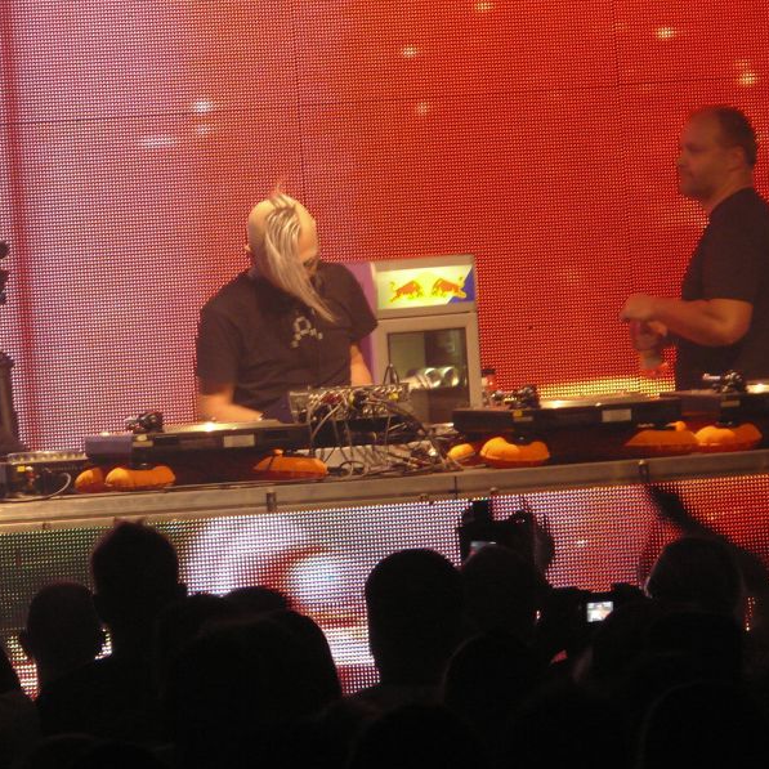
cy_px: 385
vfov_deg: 6.0
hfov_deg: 6.0
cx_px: 300
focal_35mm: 290
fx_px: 7289
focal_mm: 51.8
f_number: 3.6
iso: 200
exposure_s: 1/8
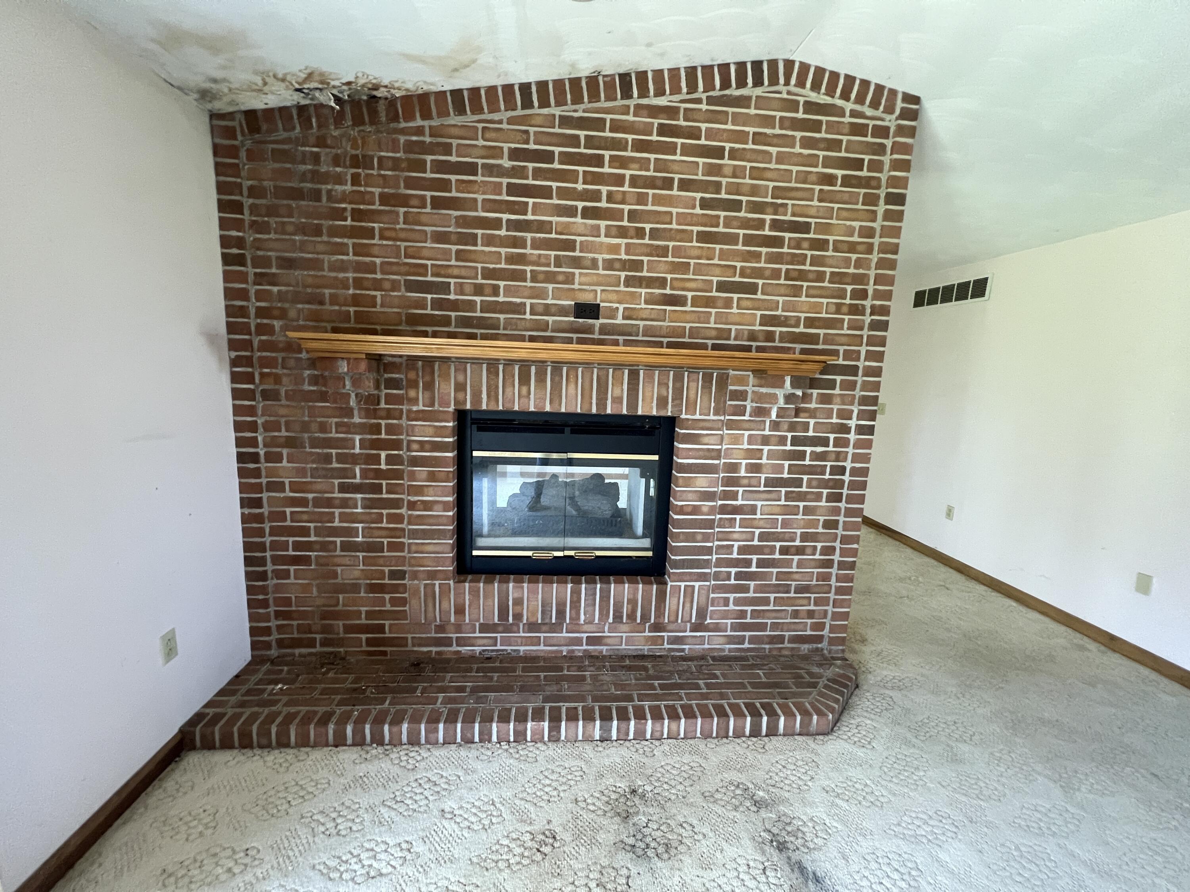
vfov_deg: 89.9
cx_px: 595
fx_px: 447
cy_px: 446
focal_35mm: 13
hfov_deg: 106.2
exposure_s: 1/60
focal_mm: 1.57
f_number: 1.8
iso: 500
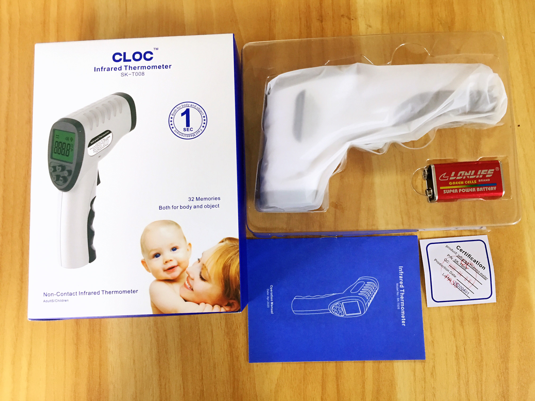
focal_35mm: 29
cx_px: 268
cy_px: 200
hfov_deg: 61.7
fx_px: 448
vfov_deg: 48.2
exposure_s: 1/17
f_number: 2.2
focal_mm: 4.15
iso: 100
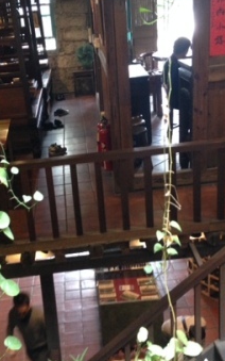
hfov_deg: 23.5
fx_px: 539
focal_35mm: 55
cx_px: 85
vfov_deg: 36.9
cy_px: 184
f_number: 2.4
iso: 200
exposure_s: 1/20
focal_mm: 4.12
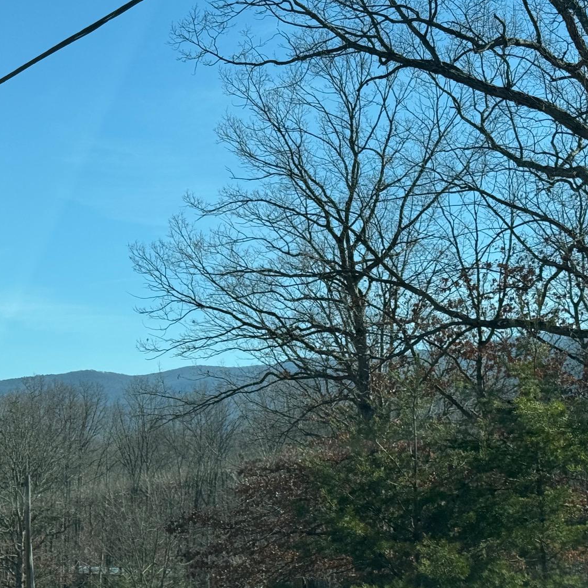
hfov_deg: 21.9
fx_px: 1480
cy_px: 356
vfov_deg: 22.4
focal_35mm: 77
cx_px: 55
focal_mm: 6.76
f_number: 1.78
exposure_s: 1/3610
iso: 64
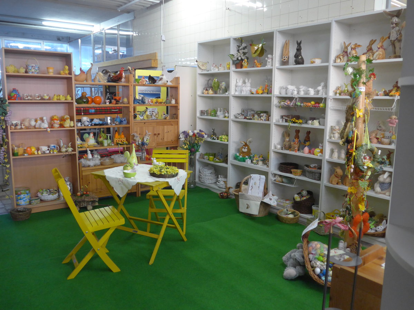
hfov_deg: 61.7
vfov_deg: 48.2
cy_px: 155
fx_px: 347
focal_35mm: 29
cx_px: 207
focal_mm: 6
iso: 400
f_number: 2
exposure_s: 1/60
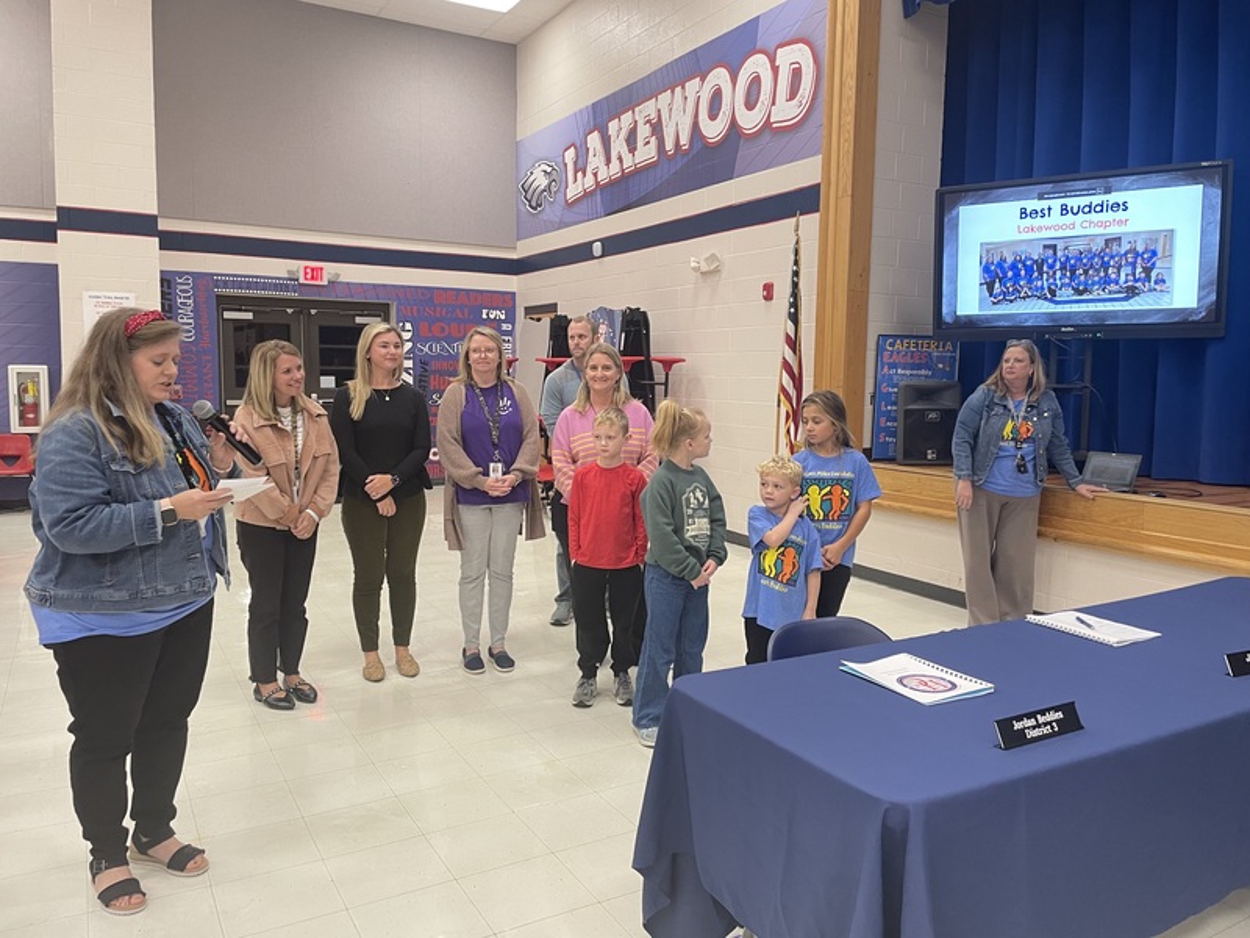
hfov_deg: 67.3
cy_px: 469
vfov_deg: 53.1
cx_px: 625
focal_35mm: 26
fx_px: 939
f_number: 1.6
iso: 125
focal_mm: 4.2
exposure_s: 1/60
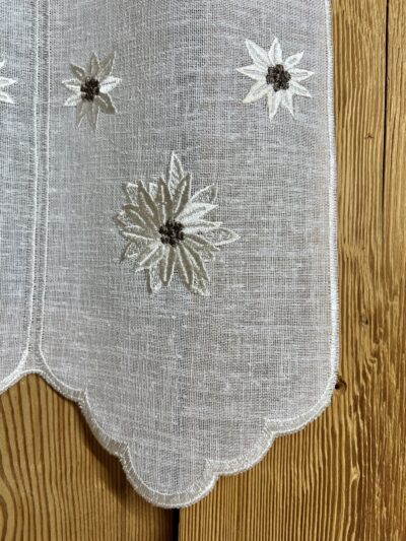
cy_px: 270
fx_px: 406
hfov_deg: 53.1
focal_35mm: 26
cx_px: 203
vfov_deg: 67.3
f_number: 1.5
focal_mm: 5.7
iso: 40
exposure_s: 1/274
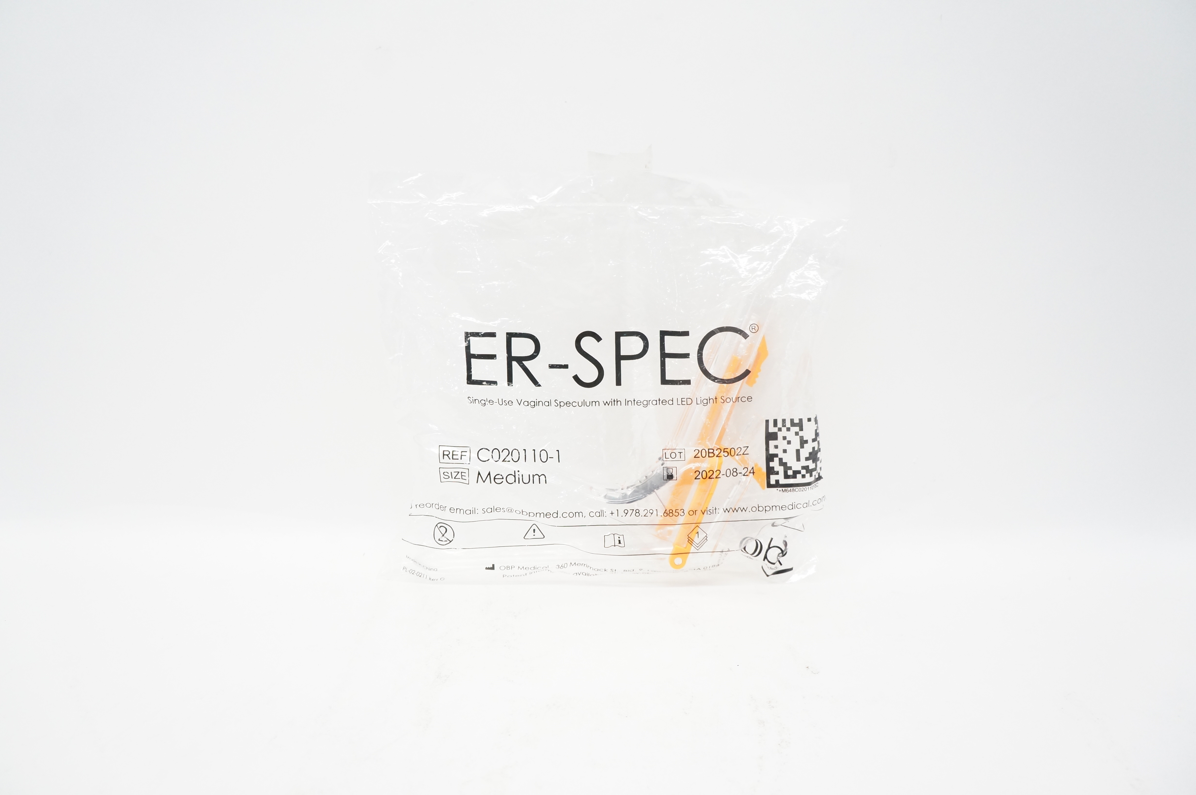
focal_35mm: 27
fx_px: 896
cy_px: 398
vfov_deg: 47.8
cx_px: 598
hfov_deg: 67.4
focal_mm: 18
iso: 1600
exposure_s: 1/160
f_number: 6.3
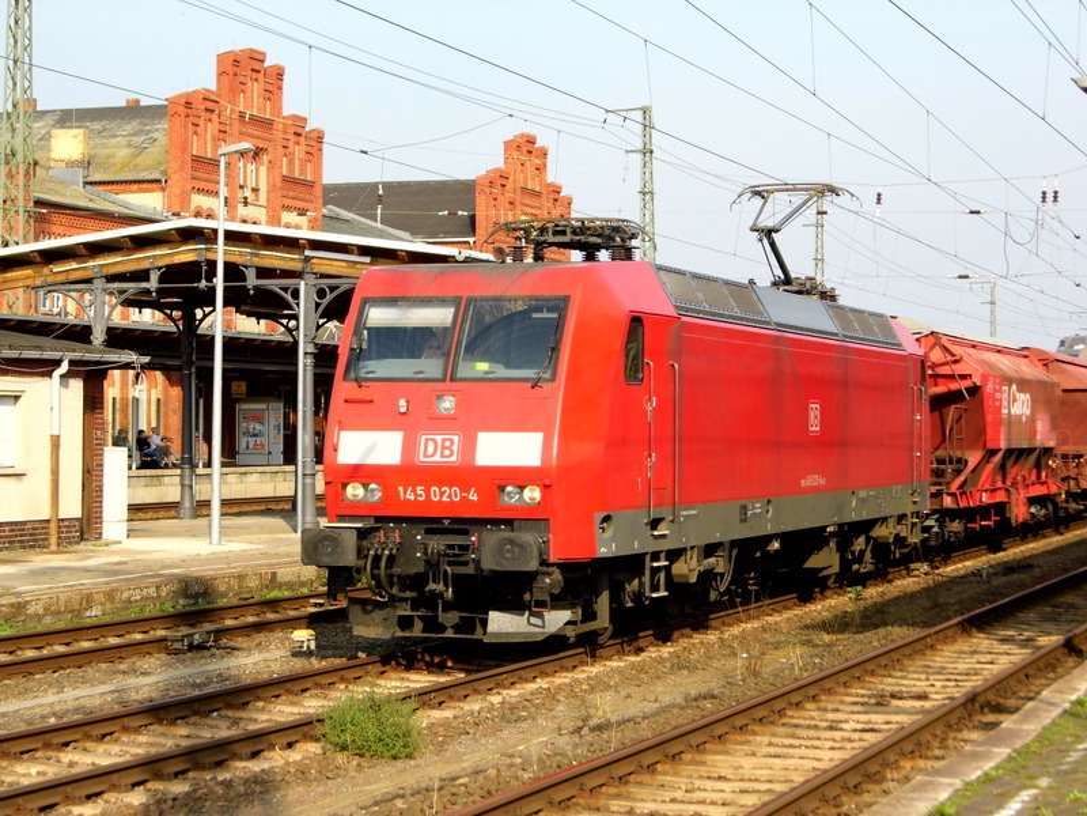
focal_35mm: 81
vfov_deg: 18.2
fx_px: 2544
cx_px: 544
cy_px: 408
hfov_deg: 24.1
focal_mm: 14.6
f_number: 4.2
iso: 100
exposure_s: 1/449
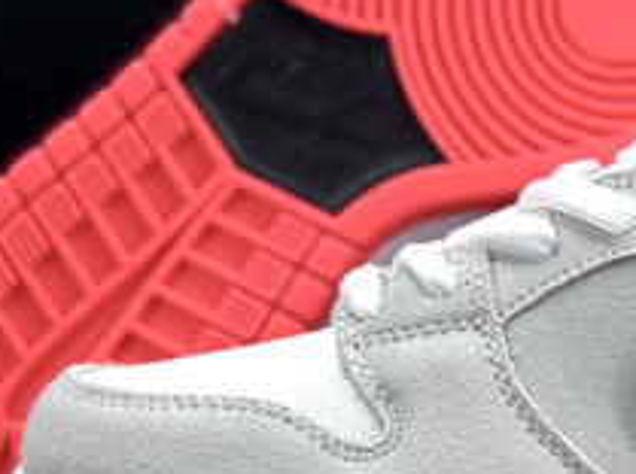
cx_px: 648
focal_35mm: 164
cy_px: 216
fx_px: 3008
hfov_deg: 11.9
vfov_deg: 9.0
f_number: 2.8
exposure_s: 1/30
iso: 40
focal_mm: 6.6
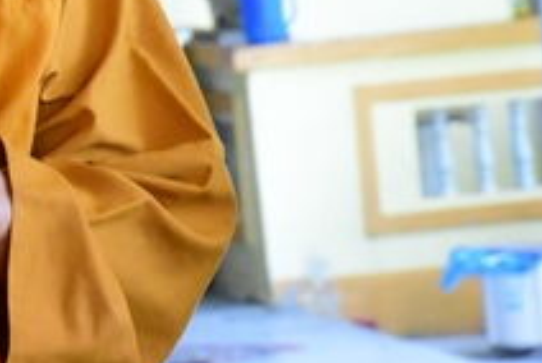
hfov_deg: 6.0
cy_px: -92
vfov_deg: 4.1
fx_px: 5081
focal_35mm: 337
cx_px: -222
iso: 12800
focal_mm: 110
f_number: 13
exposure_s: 1/100
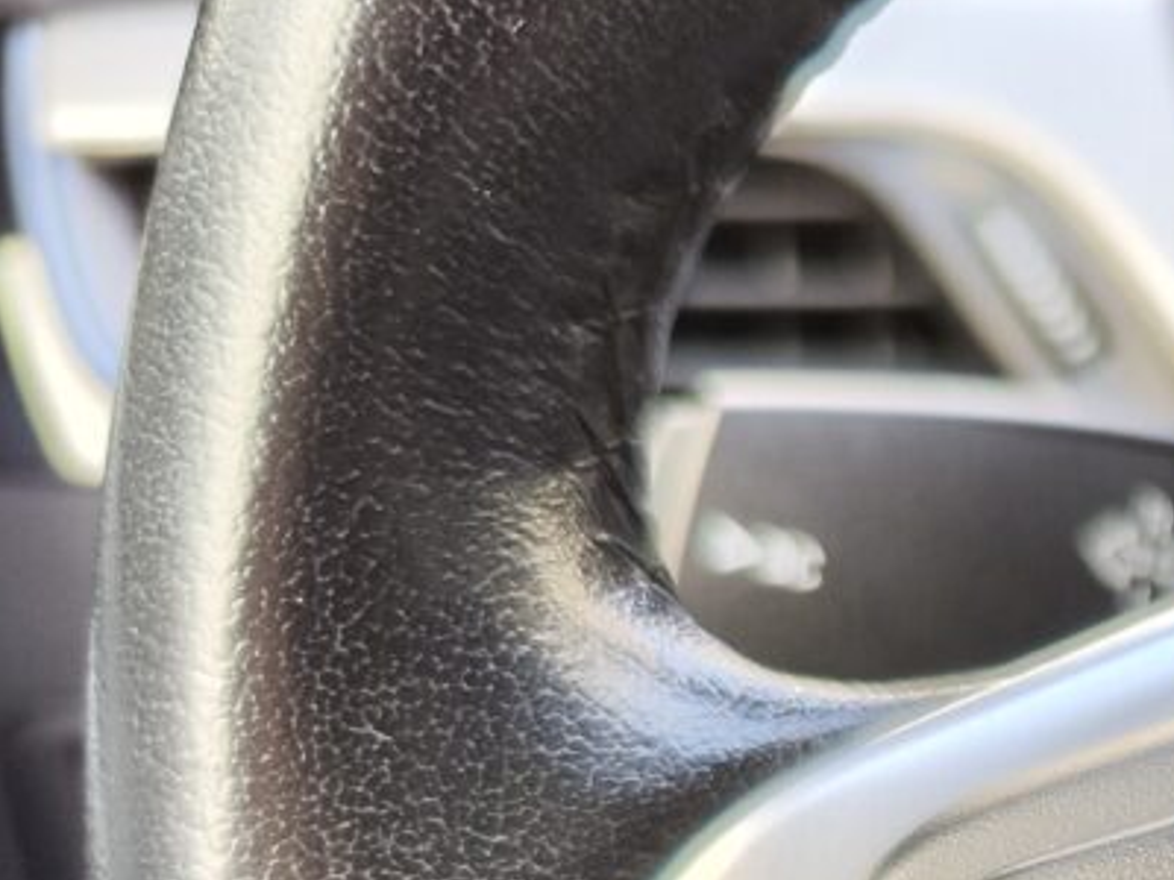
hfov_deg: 23.2
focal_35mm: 69
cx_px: 1711
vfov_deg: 19.8
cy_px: 1103
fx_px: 2340
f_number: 1.69
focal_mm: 7.01
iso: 131
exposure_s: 1/100
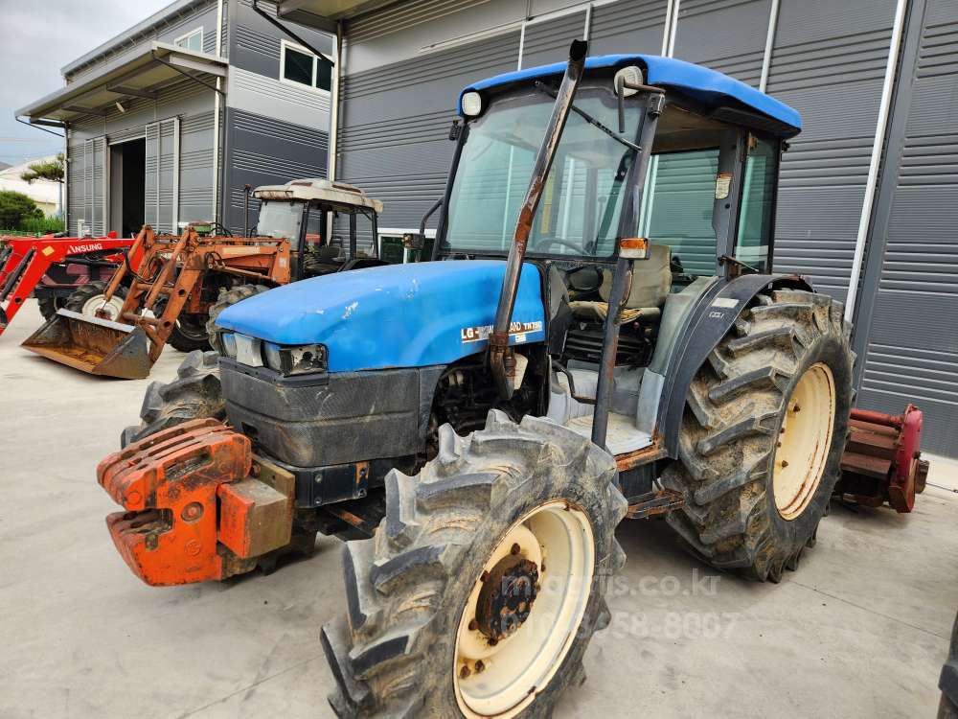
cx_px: 479
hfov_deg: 73.9
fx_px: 637
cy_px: 360
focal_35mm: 23
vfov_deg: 58.9
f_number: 1.8
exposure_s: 1/257
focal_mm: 5.4
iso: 20
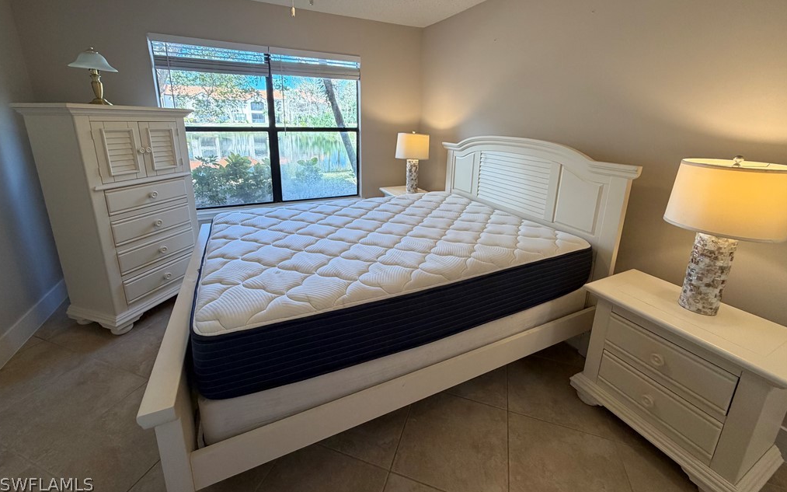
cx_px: 394
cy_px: 199
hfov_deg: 101.5
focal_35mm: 15
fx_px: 322
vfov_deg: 74.0
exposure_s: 1/120
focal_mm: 2.22
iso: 160
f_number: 2.2
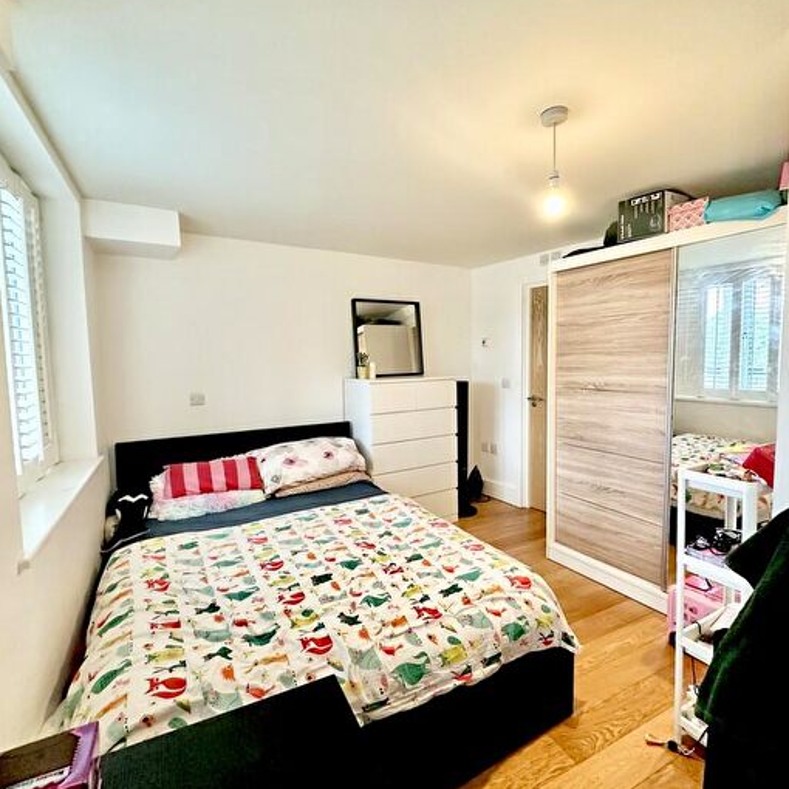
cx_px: 391
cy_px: 386
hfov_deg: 84.0
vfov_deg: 84.0
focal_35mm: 17
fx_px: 438
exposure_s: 1/50
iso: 320
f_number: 2.2
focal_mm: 2.22
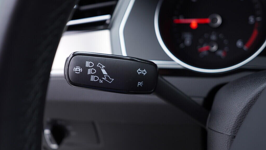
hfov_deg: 52.8
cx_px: 132
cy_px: 85
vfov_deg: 31.2
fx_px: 268
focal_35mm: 38
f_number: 2.8
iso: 160
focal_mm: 24
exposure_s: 1/40
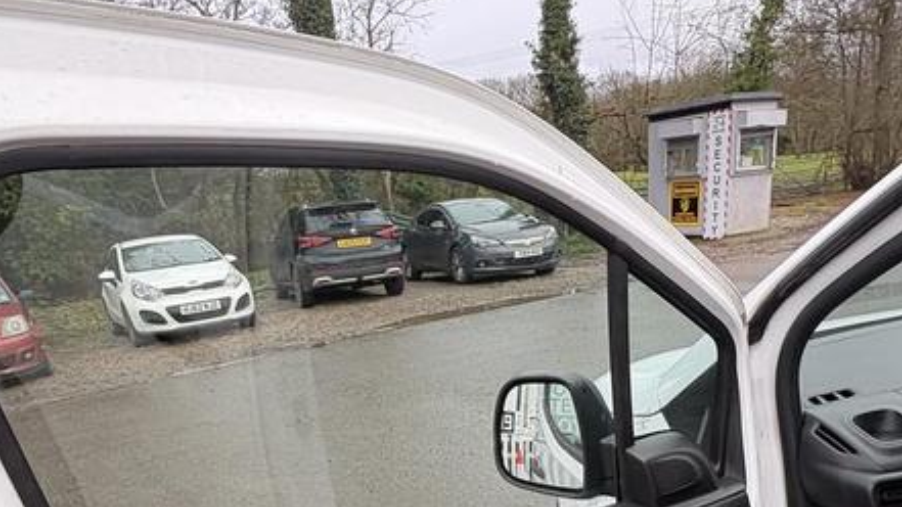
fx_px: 741
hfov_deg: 62.6
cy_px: 476
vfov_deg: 35.1
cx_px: 446
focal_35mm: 31
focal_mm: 2.22
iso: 50
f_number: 2.2
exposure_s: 1/107
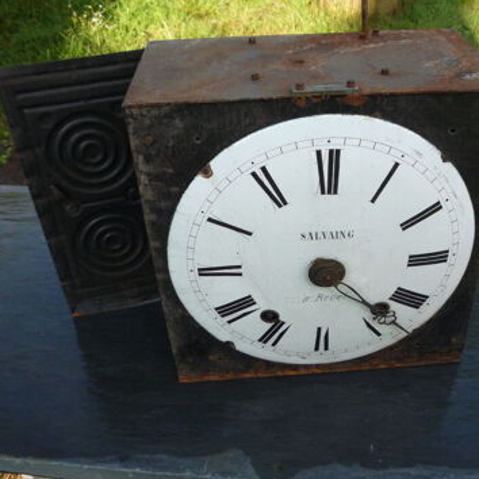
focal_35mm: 36
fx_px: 564
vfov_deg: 46.0
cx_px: 295
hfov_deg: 45.7
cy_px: 238
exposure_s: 1/500
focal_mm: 5.2
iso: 320
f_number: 3.3
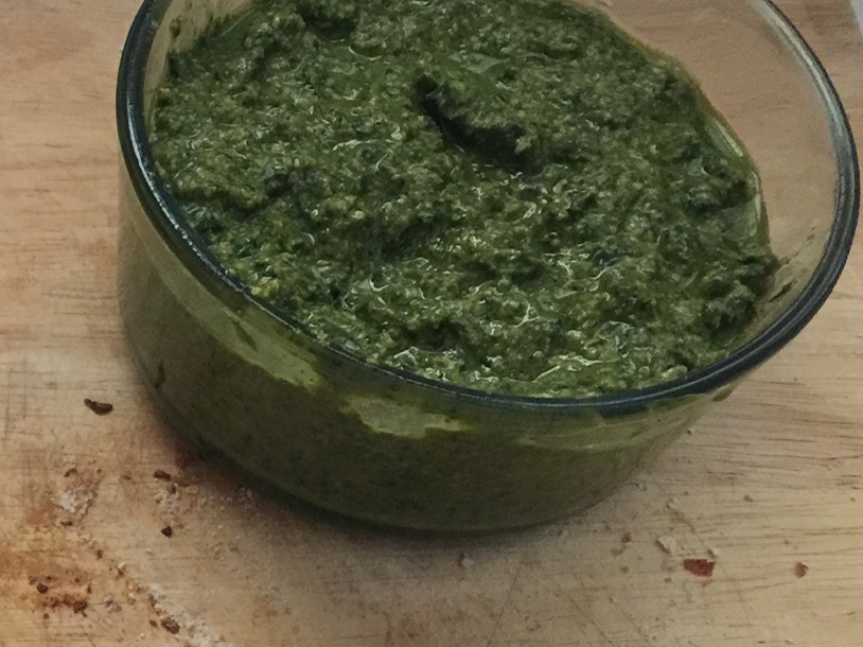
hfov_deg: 24.3
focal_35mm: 73
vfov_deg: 19.7
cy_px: 597
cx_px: -169
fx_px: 1819
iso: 125
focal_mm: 4.15
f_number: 2.2
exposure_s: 1/15
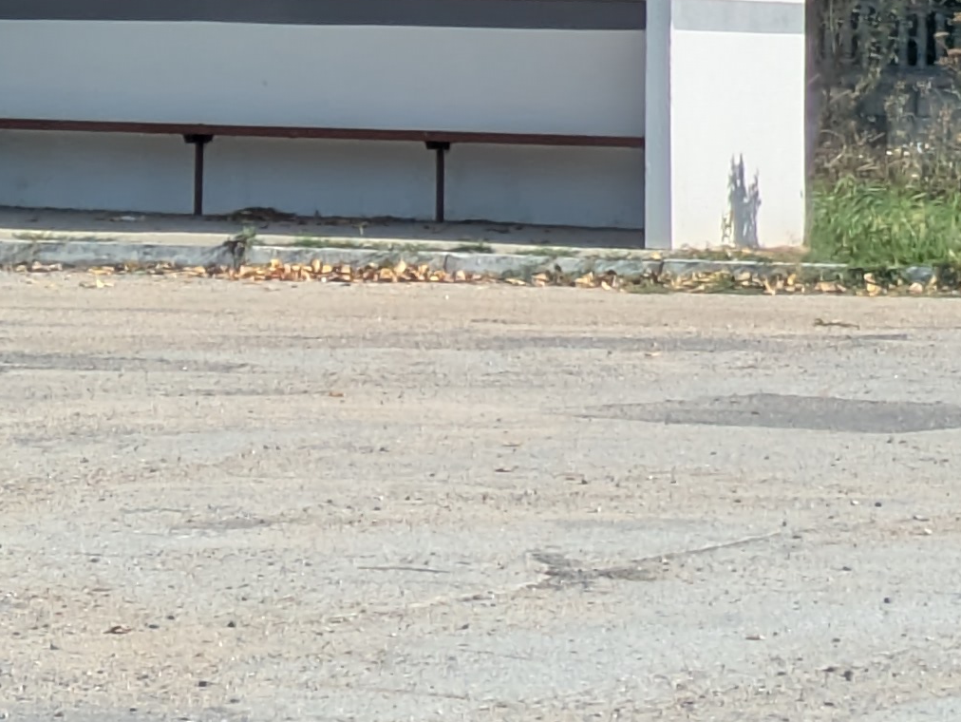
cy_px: -470
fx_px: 6472
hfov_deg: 8.5
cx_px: 47
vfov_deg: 6.3
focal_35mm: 233
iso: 46
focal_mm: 5.43
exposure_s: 1/1623
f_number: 1.89
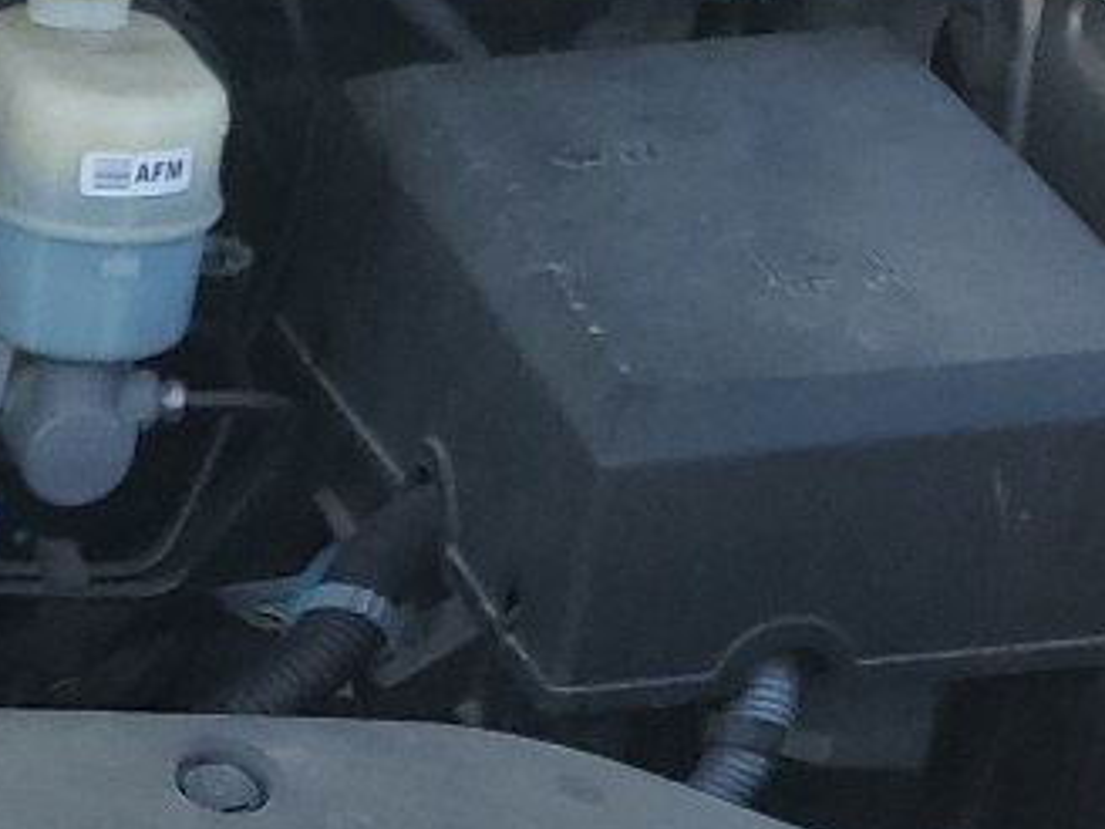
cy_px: 1163
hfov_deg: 12.9
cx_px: -1294
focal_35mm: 127
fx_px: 4054
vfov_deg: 11.3
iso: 50
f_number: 1.5
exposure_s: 1/1111
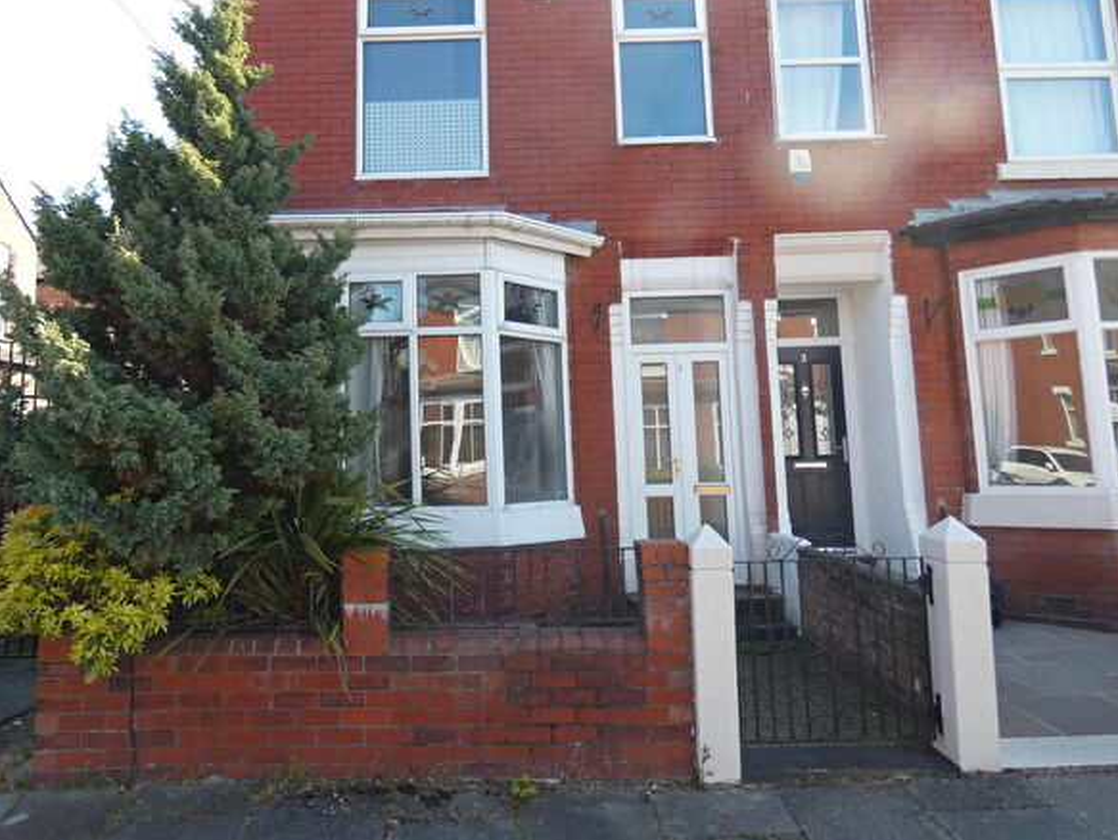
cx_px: 485
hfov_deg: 71.2
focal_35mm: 24
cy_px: 362
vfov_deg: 56.7
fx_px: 776
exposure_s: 1/250
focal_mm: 3.6
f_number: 2.8
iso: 80
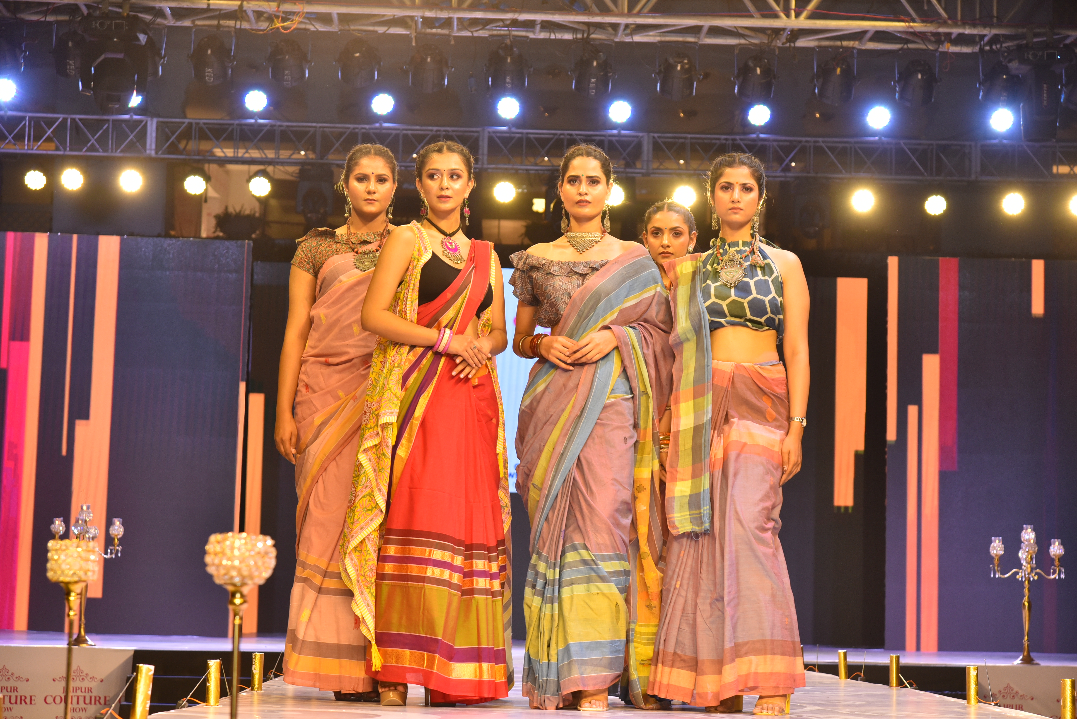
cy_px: 360
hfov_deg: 26.0
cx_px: 538
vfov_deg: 17.5
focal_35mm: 78
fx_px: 2334
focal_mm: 78
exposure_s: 1/160
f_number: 5.6
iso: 500
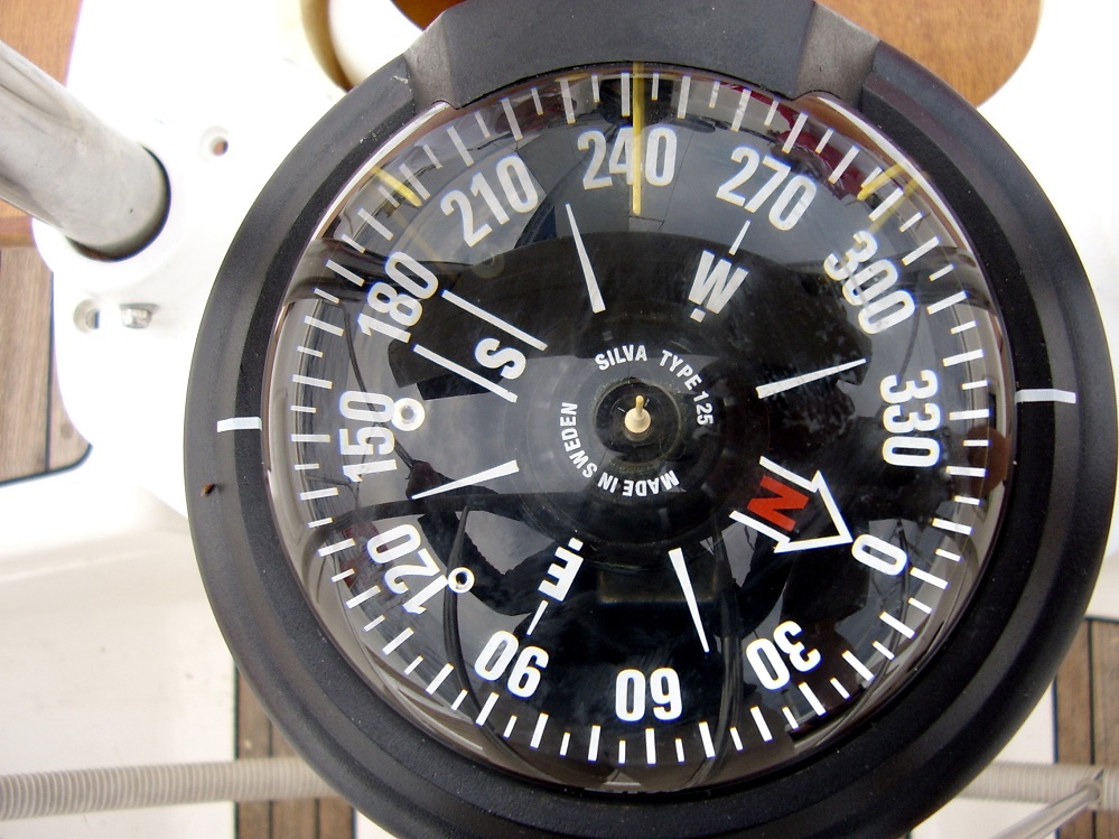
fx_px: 970
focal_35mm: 30
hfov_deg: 60.0
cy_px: 420
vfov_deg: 46.8
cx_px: 560
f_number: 2.9
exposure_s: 1/176
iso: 71
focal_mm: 5.8
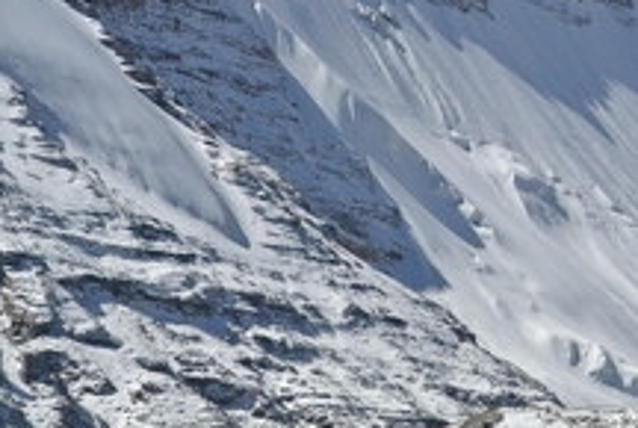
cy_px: 156
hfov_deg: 4.6
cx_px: 623
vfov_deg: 3.1
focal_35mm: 443
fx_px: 7867
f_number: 5
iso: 100
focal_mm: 77.1
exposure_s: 1/1250
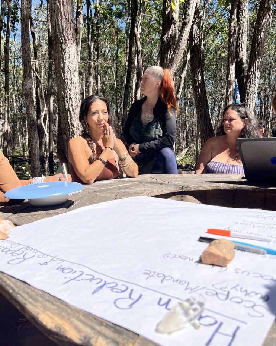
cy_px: 158
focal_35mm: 28
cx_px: 141
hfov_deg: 51.5
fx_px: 286
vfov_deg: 62.1
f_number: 1.5
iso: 50
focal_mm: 5.7
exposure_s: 1/5319
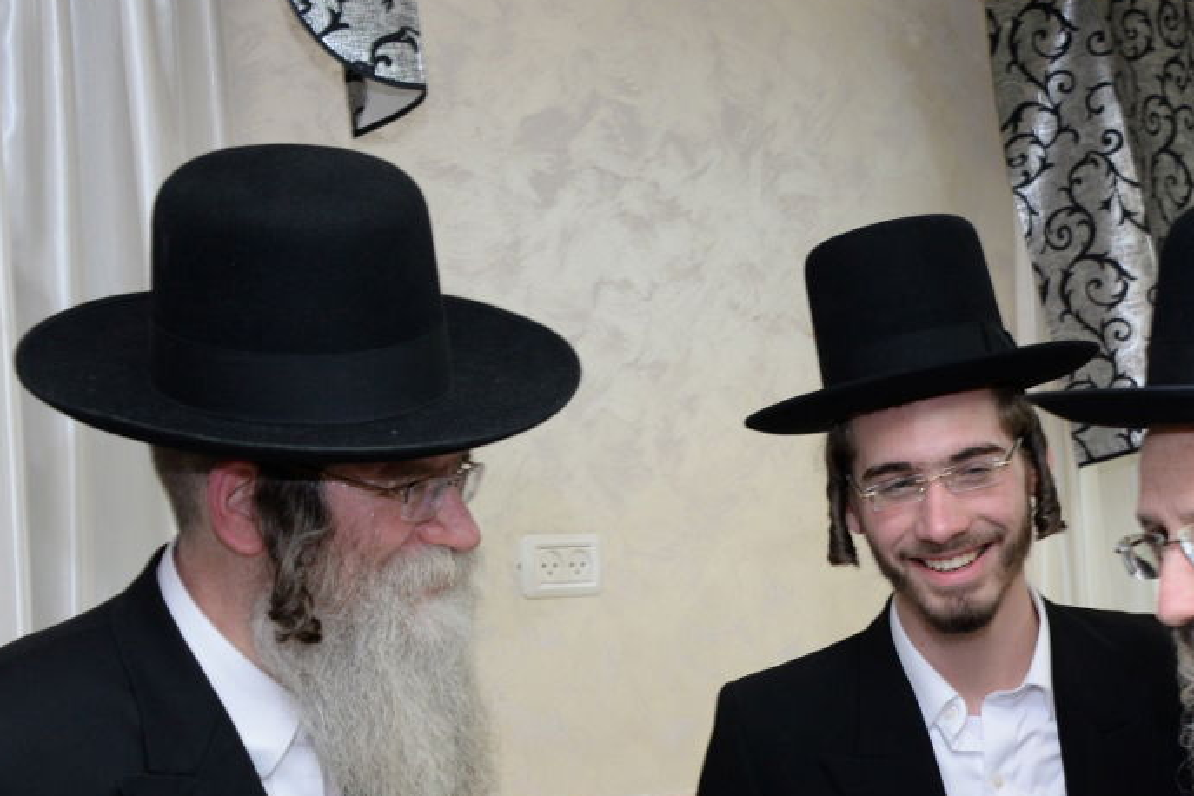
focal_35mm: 82
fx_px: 2719
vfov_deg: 16.5
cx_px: 791
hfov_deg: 24.6
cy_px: 647
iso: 1250
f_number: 6.3
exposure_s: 1/80
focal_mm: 44
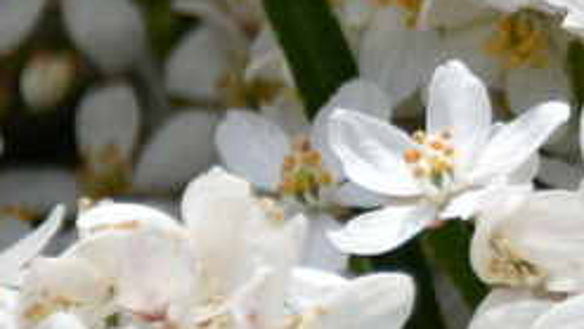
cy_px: 189
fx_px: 25197
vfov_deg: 0.7
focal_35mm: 1627
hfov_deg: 1.3
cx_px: 1343
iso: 125
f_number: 5.6
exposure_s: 1/640
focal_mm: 300
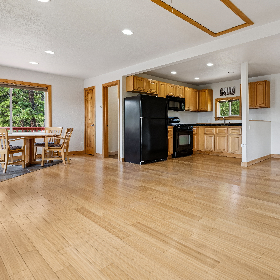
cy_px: 126
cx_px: 198
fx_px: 210
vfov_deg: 67.1
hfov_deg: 64.6
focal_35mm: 23
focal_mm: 16
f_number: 8
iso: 200
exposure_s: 1/15
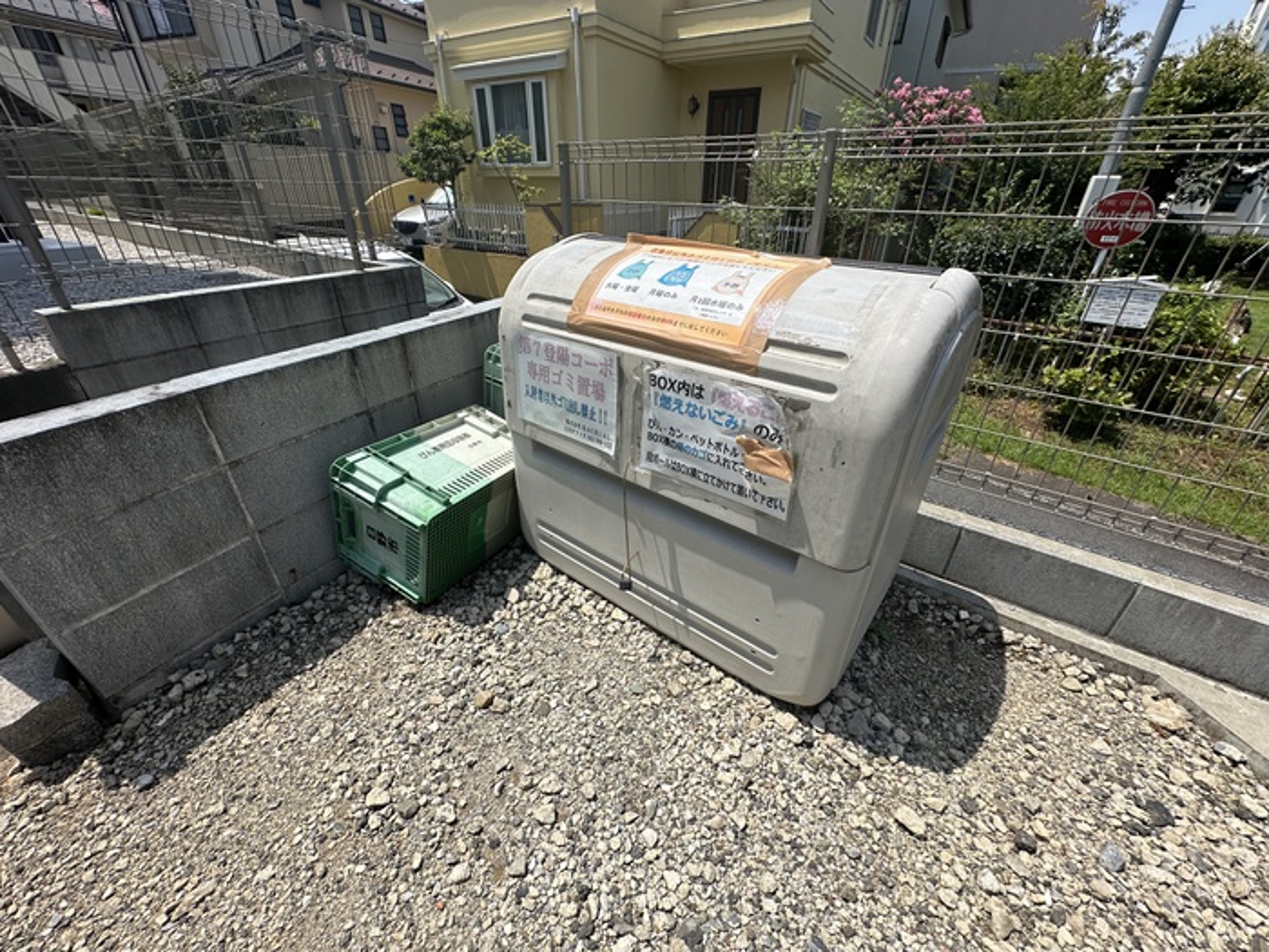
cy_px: 476
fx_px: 513
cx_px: 634
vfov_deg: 85.7
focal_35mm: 14
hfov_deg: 102.1
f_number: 2.2
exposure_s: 1/2747
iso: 50
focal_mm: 2.22
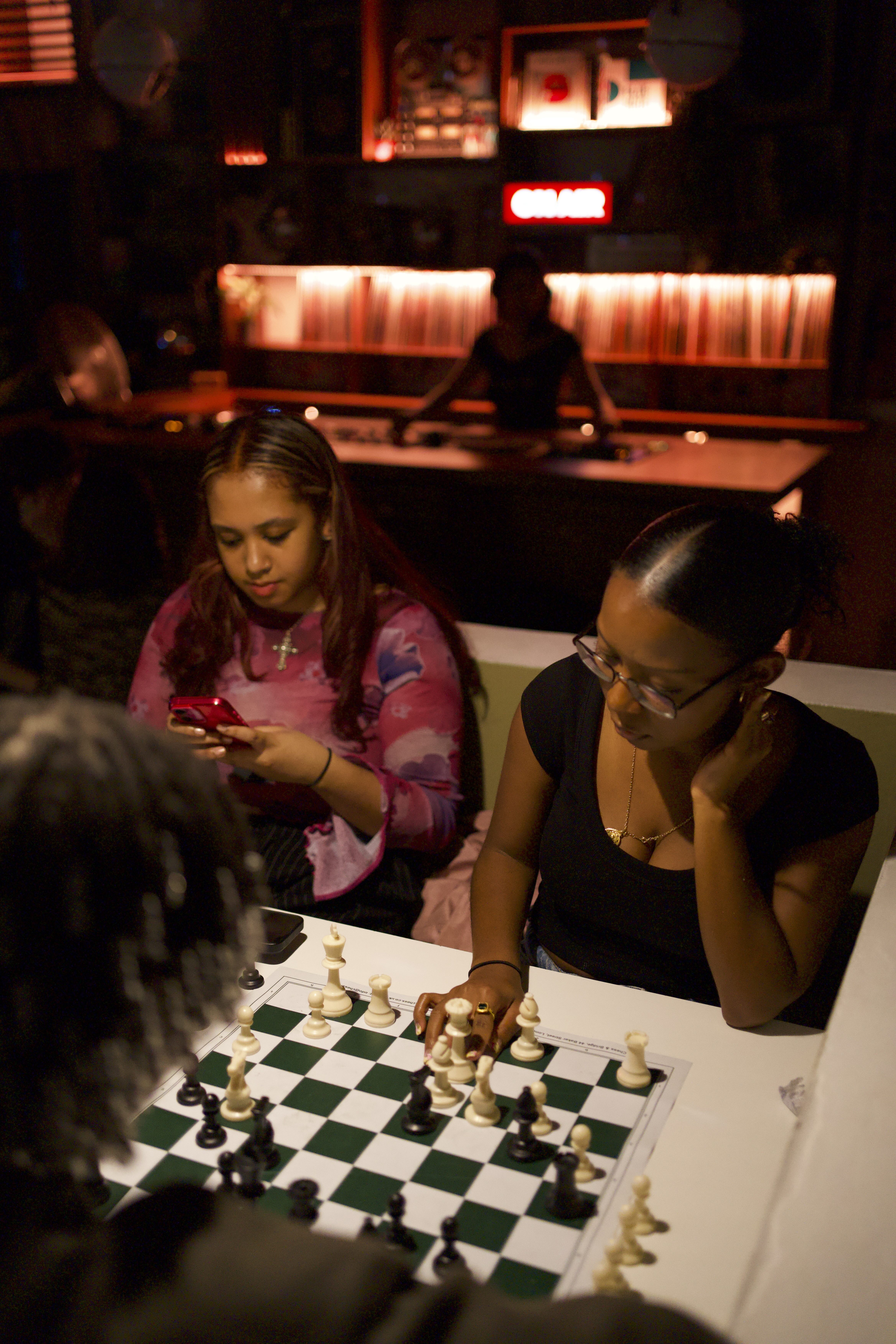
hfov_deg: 37.9
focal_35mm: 35
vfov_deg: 54.4
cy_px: 672
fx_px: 1307
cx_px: 448
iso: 6400
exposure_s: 1/250
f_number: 1.8
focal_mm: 35
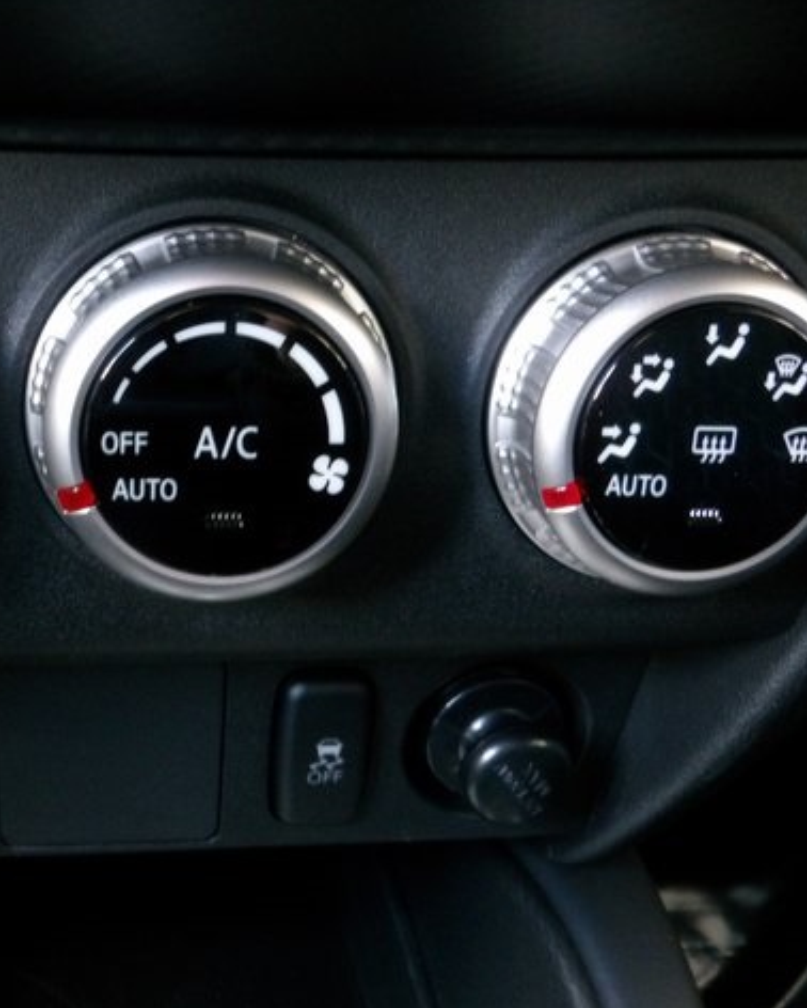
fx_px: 1343
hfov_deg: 32.8
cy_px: 504
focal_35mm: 45
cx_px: 205
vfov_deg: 41.1
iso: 800
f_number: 4.5
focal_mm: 6.2
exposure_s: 1/8
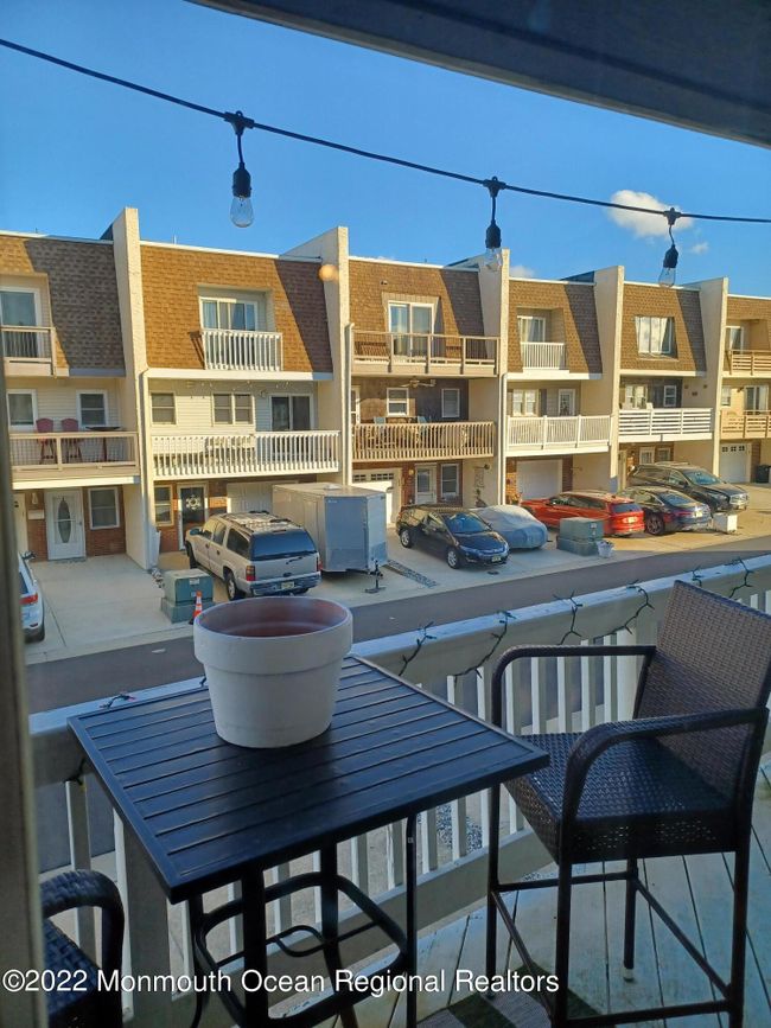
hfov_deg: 54.9
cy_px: 514
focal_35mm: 25
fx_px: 743
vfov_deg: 69.4
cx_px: 386
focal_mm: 4.6
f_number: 1.8
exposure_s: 1/141
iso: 32
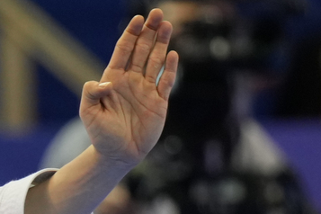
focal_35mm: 910
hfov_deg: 2.3
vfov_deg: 1.5
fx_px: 8114
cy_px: 450
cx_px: -156
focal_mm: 130
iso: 1250
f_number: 2.8
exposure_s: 1/500
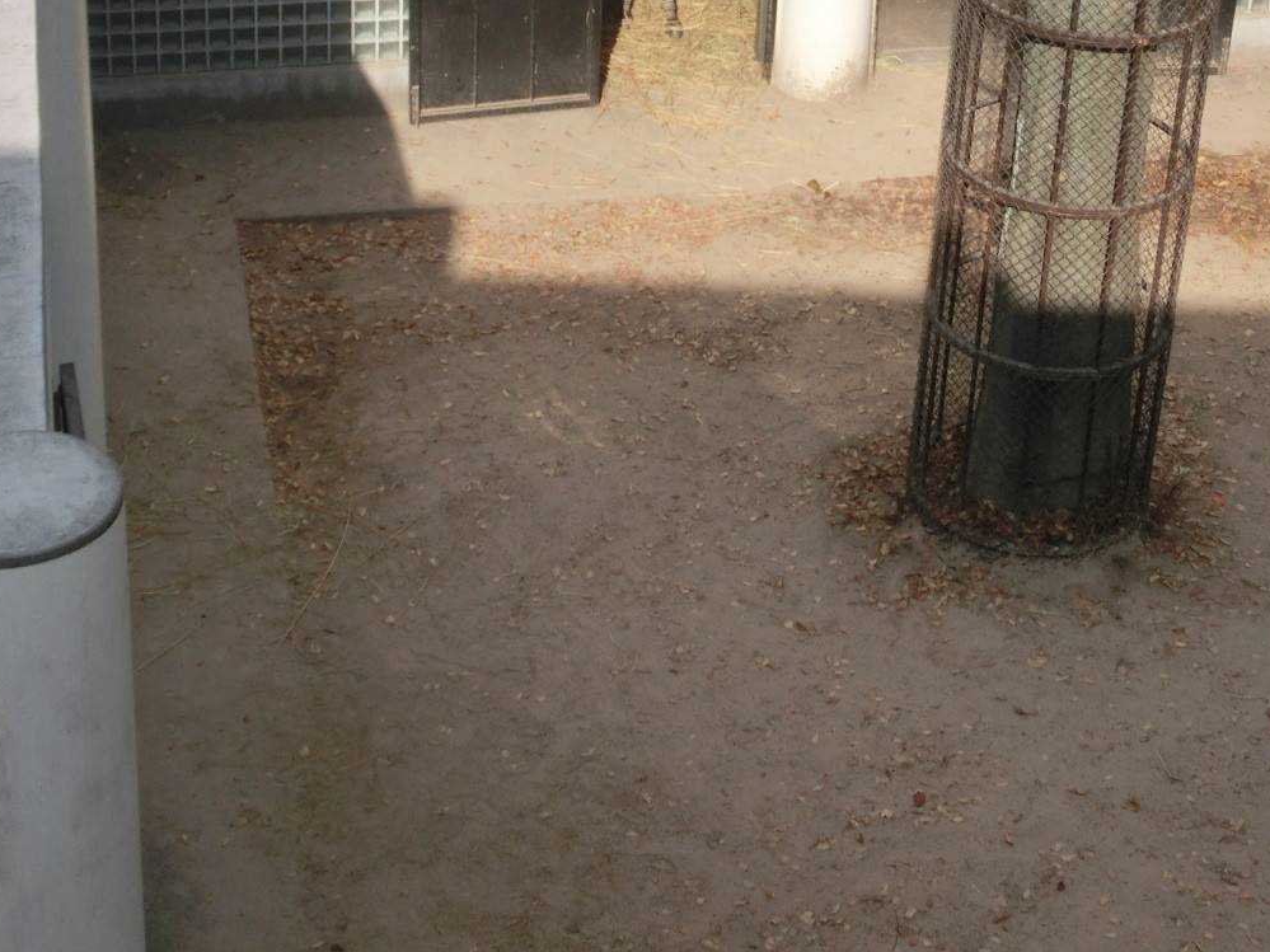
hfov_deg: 23.8
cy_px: -23
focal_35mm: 82
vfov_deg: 17.5
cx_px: 673
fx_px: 3008
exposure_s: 1/800
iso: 80
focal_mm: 7.2
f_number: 4
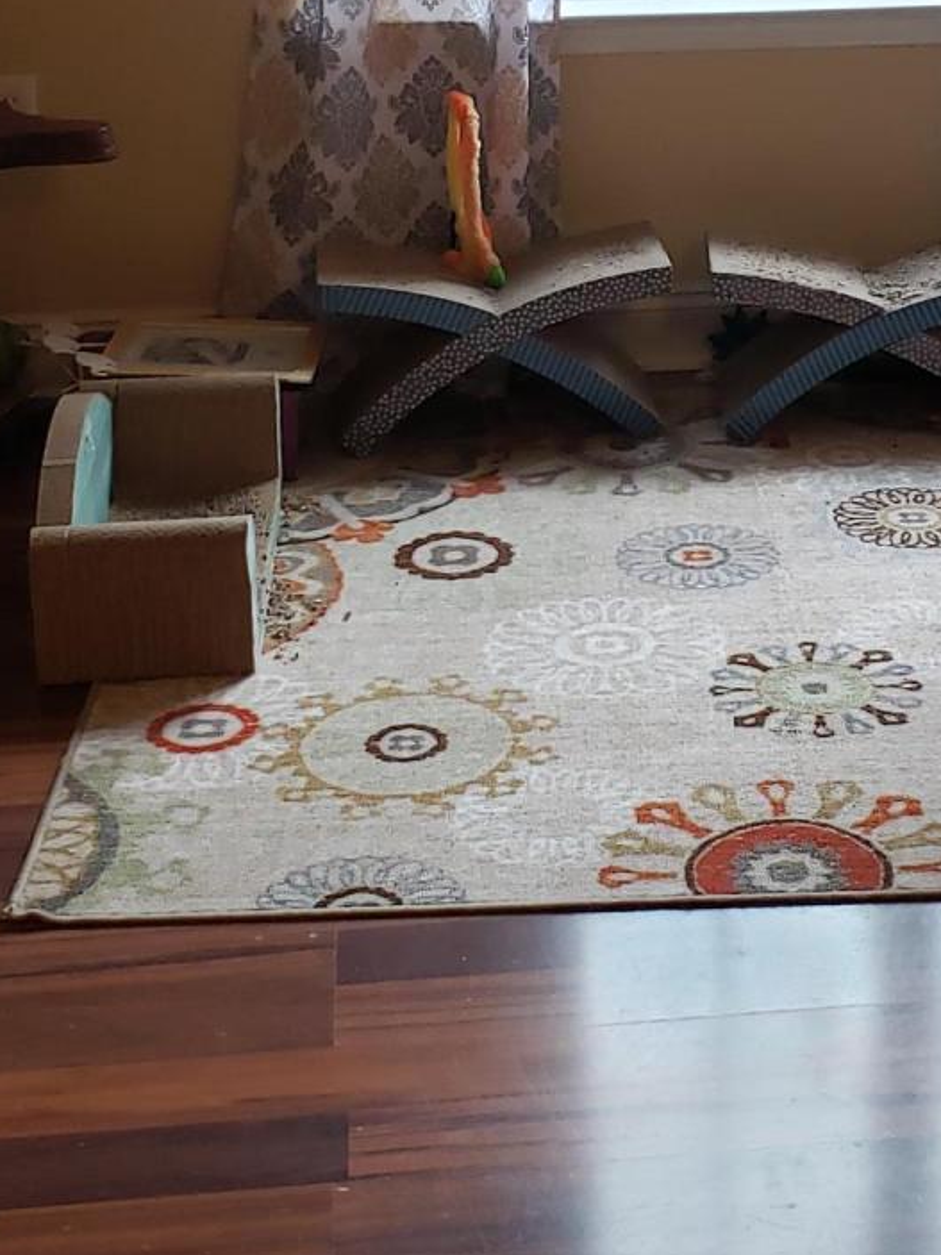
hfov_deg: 19.7
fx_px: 2683
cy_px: 137
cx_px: 723
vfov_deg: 25.6
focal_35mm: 74
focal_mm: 4.3
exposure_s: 1/60
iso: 250
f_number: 2.4
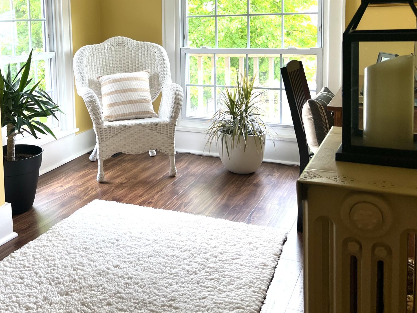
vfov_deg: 33.5
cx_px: 131
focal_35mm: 42
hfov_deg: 44.0
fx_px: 506
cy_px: 71
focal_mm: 5.7
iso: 50
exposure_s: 1/120
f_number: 1.5
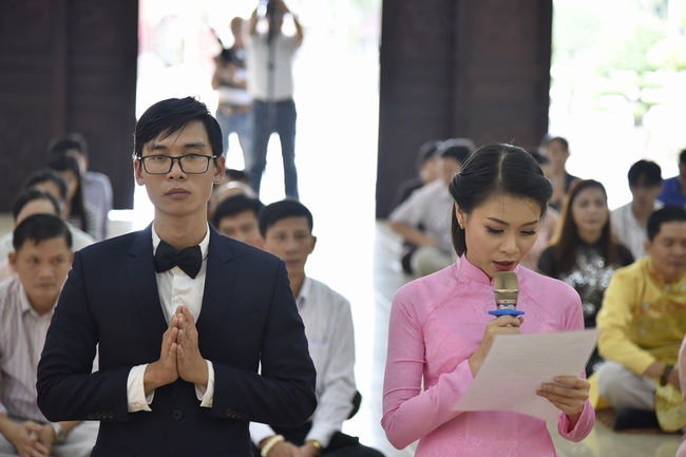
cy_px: 228
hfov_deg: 18.3
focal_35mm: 112
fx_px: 2134
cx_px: 343
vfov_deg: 12.2
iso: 800
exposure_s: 1/50
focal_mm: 112
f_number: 4
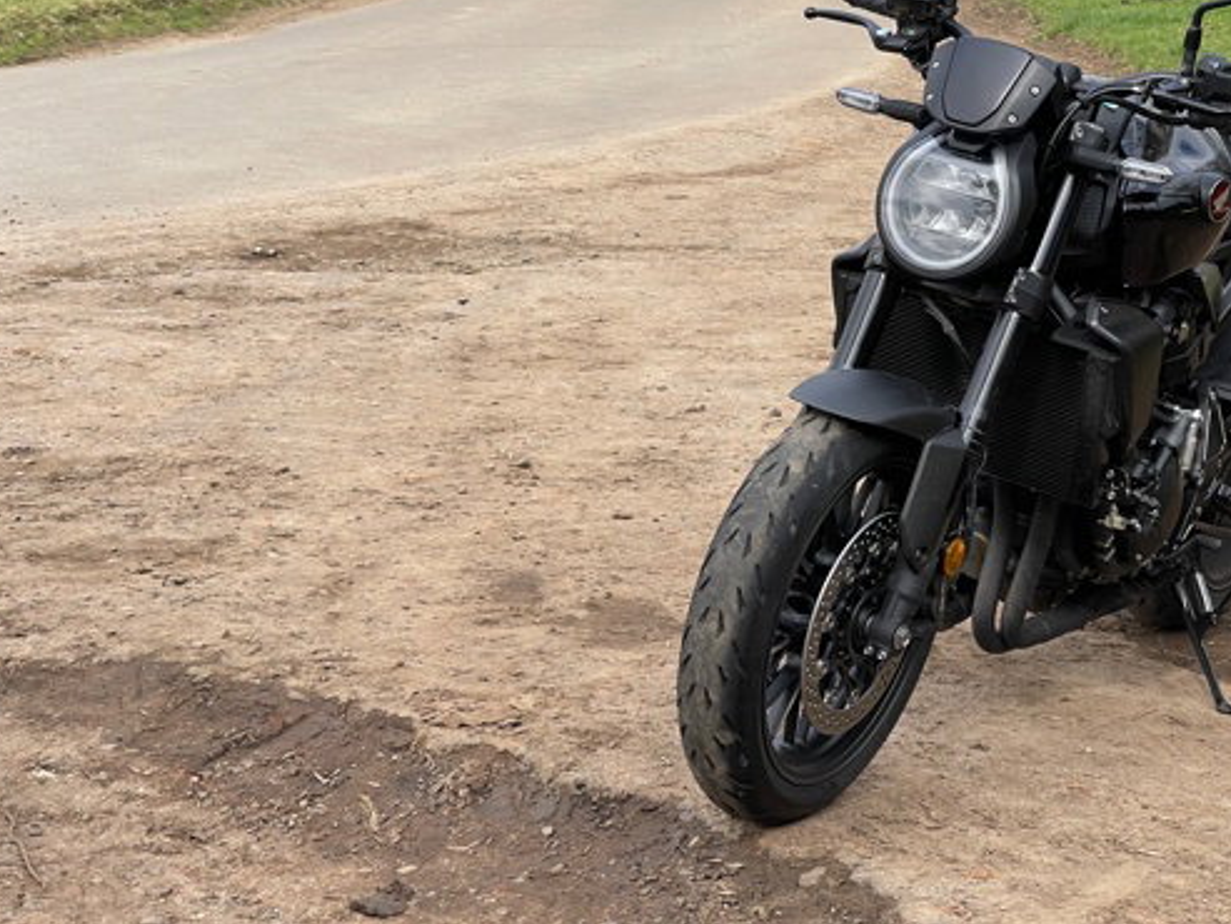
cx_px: 682
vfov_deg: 17.8
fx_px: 2952
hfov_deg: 23.5
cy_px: 347
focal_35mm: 83
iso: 20
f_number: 2.2
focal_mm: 7.5
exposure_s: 1/492
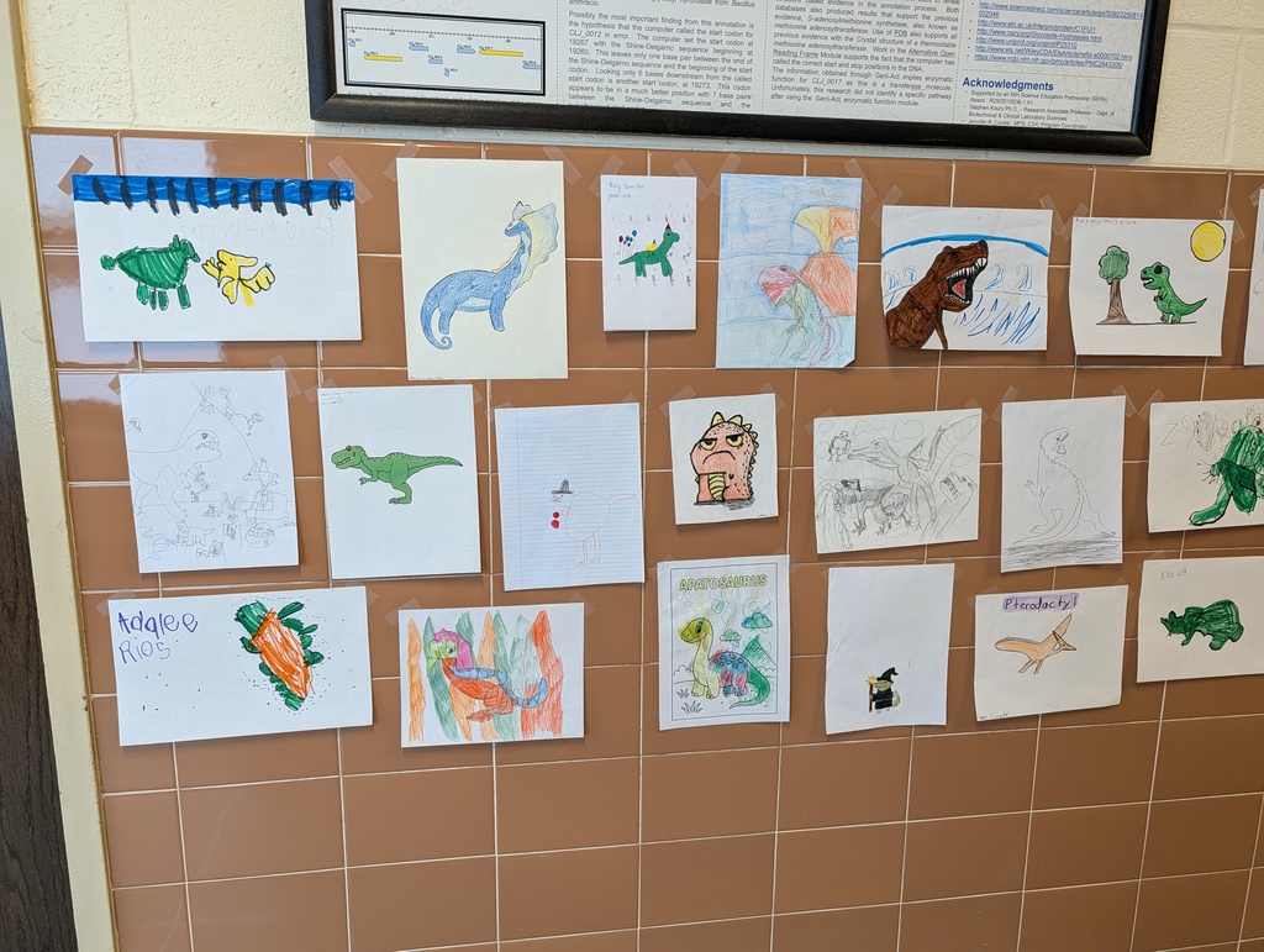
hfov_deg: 71.5
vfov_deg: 56.9
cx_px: 632
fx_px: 878
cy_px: 476
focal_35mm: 24
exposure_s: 1/72.5
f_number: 1.68
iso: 159
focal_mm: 6.9
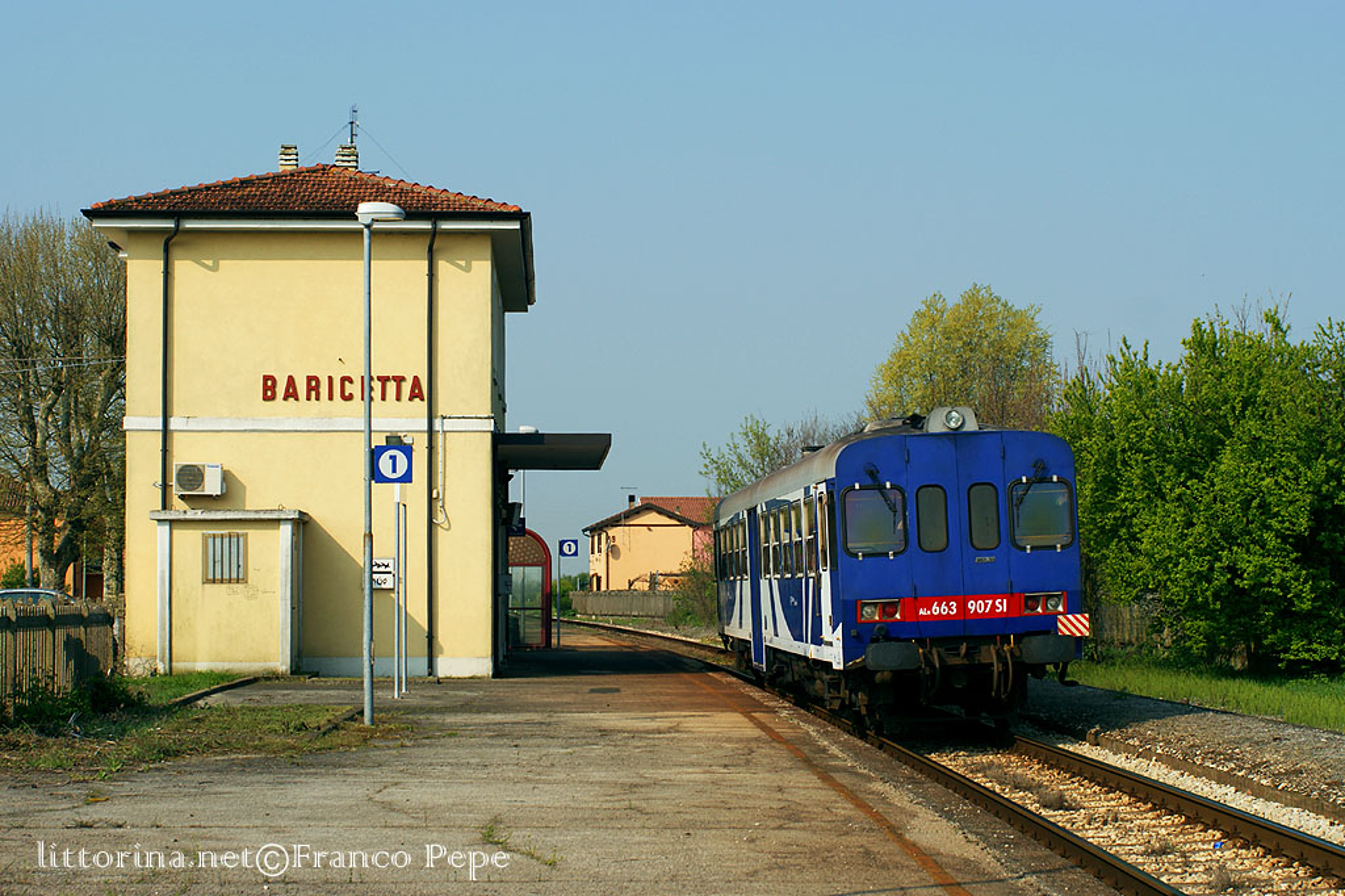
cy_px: 448
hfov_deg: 29.9
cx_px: 672
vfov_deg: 20.1
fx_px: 2521
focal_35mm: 68
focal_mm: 45
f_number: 6.3
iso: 100
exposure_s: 1/500
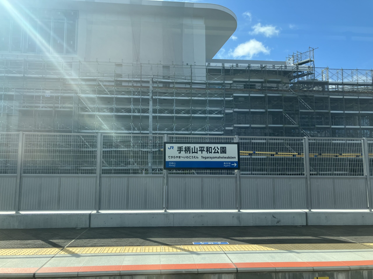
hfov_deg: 63.4
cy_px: 140
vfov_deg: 49.7
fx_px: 302
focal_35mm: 28
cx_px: 186
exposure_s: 1/934
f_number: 1.8
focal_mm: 3.99
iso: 32
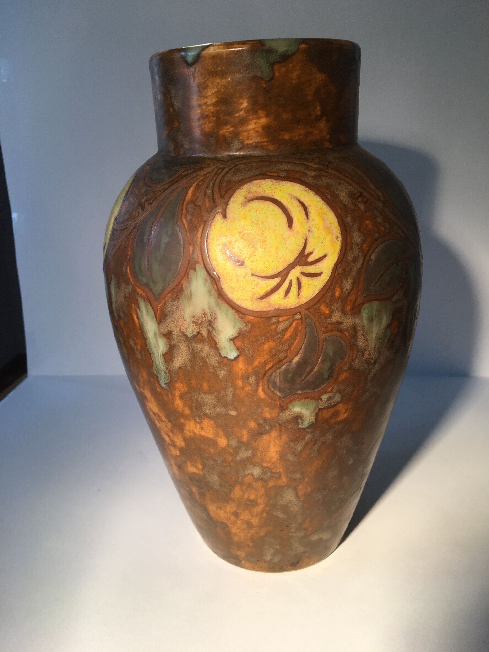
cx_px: 244
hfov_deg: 48.2
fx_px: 546
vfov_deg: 61.7
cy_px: 326
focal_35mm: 29
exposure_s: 1/100
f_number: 2.2
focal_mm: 4.15
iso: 40
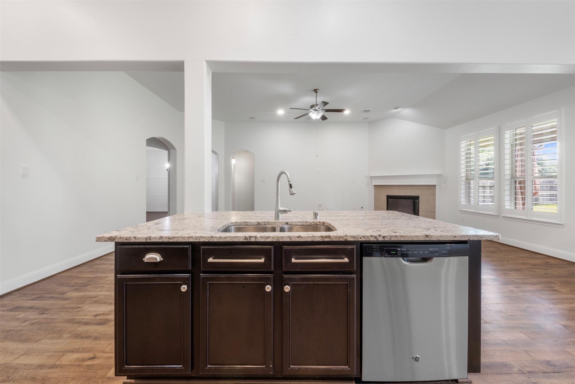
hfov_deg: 108.3
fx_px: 208
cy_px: 192
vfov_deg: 85.4
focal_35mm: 13
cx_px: 288
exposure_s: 8
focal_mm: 13
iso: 250
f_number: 9
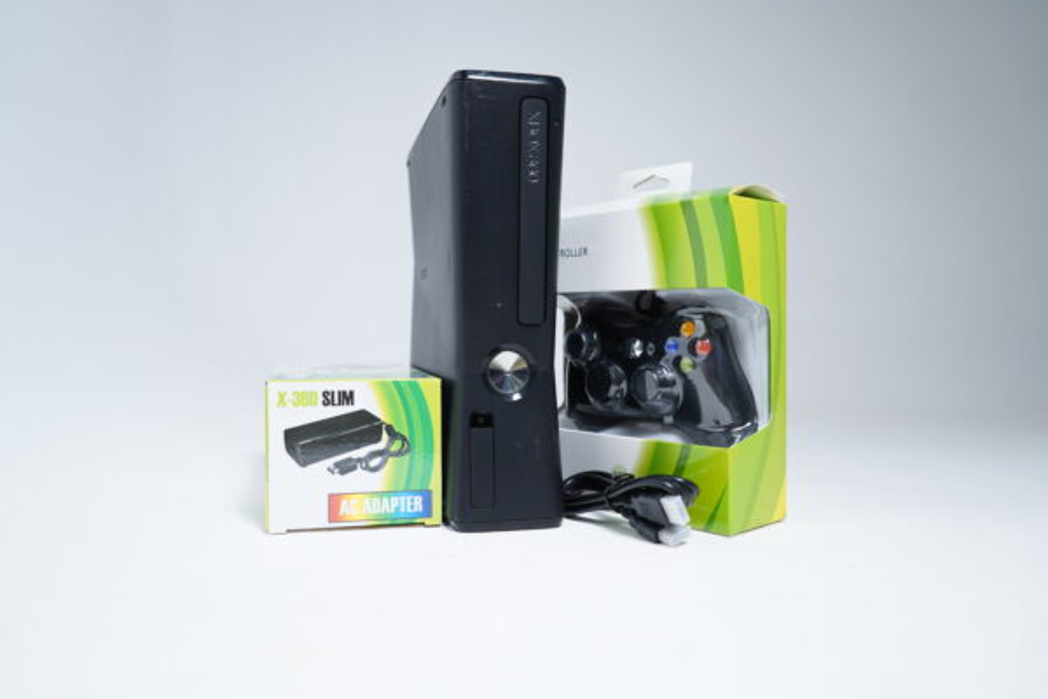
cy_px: 350
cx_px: 524
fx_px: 815
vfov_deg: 46.4
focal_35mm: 28
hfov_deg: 65.5
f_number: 4
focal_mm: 28
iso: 160
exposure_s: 1/13
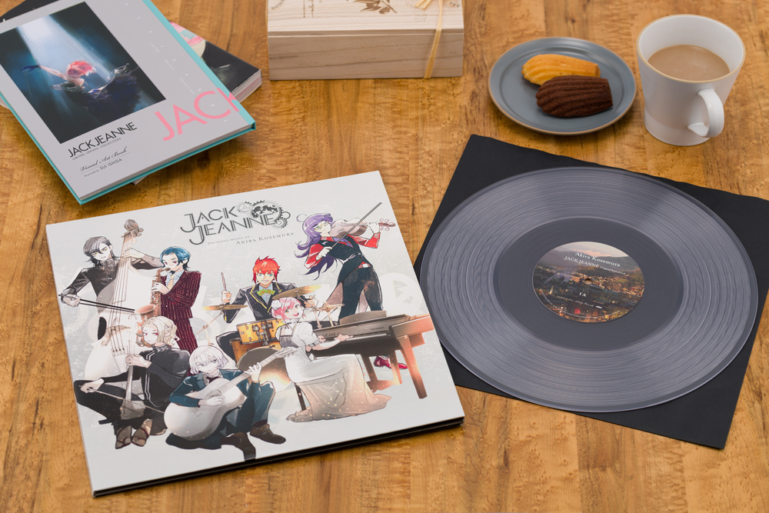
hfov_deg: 22.6
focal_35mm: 90
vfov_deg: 15.2
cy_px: 256
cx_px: 384
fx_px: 1923
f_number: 5.6
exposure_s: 1/160
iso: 125
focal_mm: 90
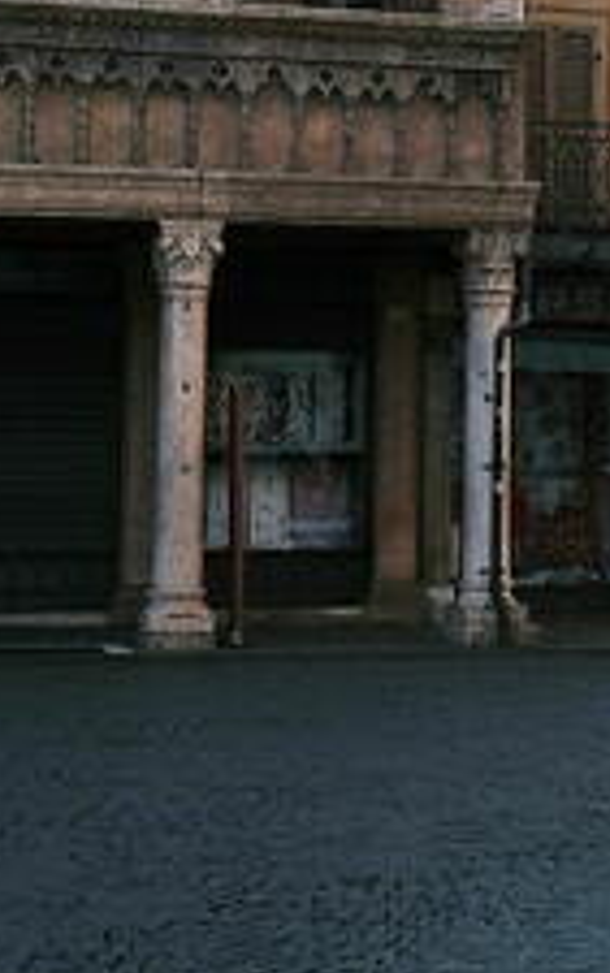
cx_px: 606
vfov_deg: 21.6
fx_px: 2522
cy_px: 199
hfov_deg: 13.6
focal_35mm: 95
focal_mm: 23
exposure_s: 1/70
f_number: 8
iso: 250
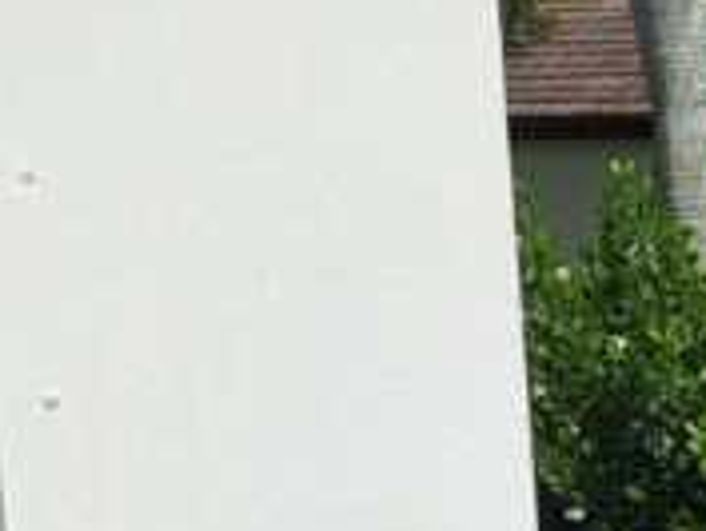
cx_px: 1591
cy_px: 938
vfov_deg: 10.1
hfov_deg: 12.0
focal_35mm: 139
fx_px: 2837
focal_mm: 5.23
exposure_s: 1/2155
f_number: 1.8
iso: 50
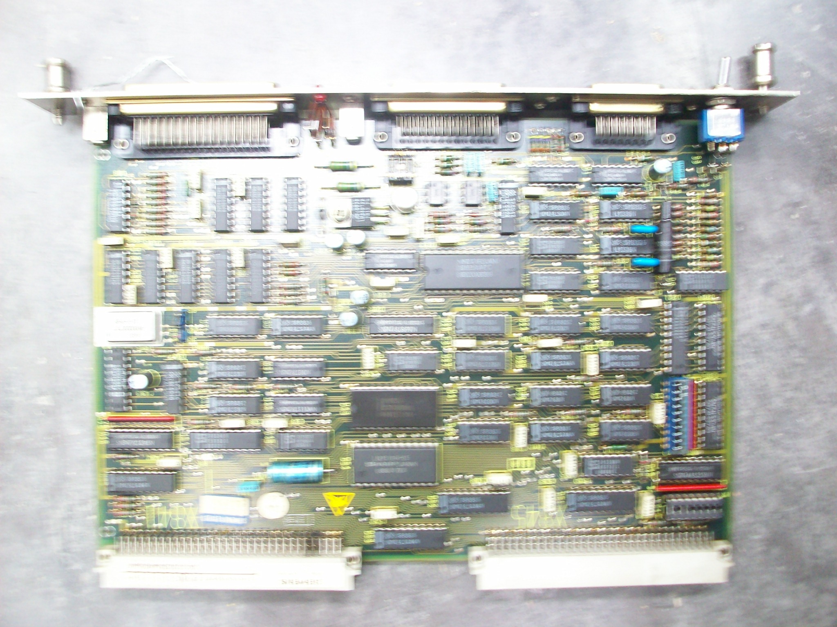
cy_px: 314
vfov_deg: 41.8
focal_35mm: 34
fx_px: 822
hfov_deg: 54.0
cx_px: 418
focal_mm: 5.7
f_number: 2.8
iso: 160
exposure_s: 1/7.37
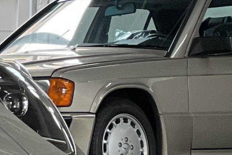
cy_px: 118
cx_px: -519
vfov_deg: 3.8
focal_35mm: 361
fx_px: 2327
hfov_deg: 5.3
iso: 64
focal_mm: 6
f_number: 2
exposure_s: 1/100
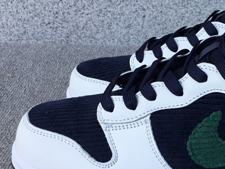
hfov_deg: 29.4
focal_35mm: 62
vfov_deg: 23.6
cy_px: 113
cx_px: 218
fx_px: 403
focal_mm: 3.3
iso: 25
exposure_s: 1/426
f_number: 2.4
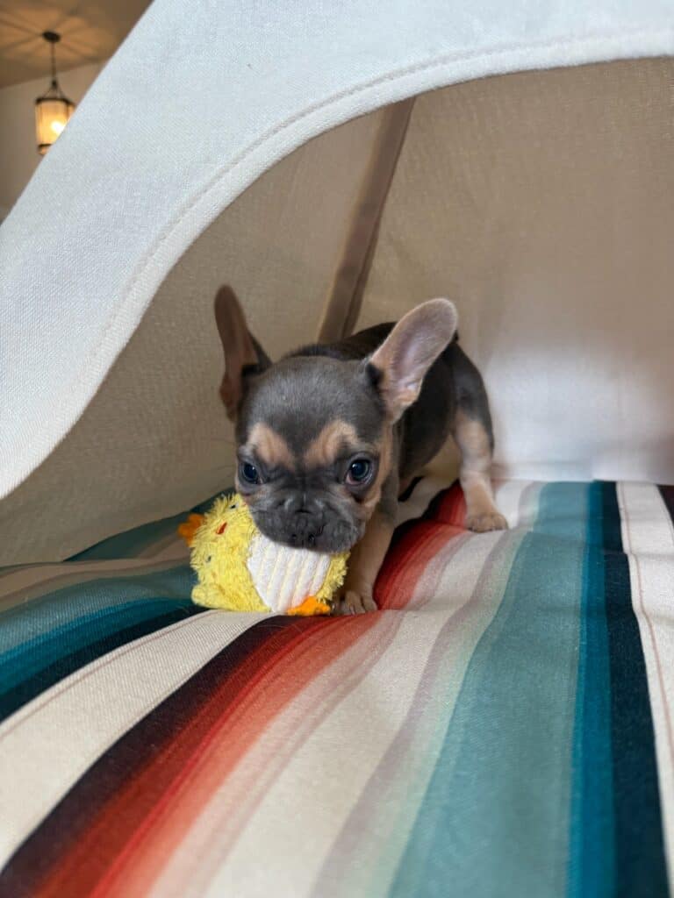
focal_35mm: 24
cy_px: 449
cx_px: 337
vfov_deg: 71.6
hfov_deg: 56.8
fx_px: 623
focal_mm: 6.76
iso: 200
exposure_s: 1/120
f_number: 1.78
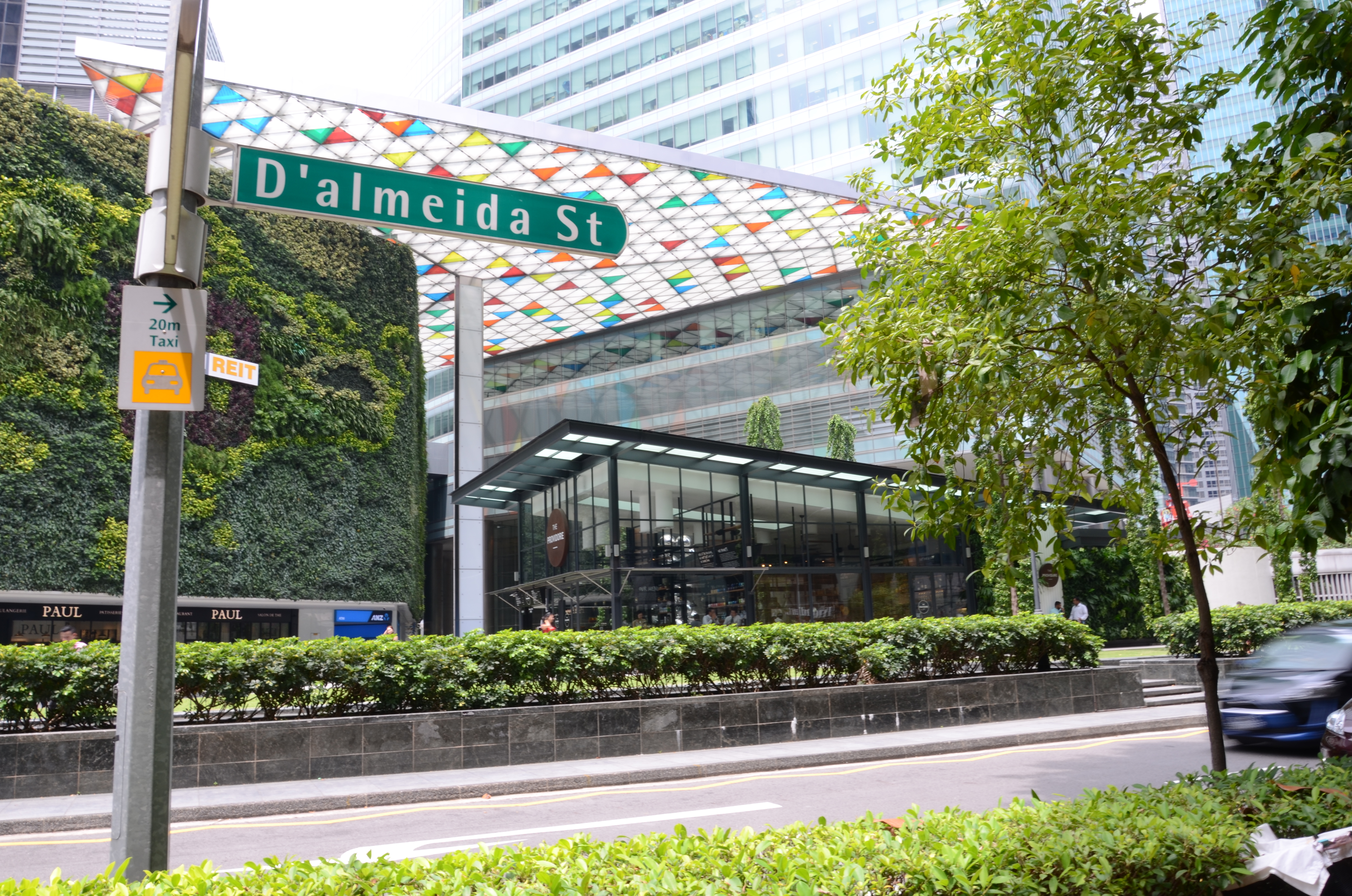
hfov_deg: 67.5
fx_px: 1012
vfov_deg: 47.7
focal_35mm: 27
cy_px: 448
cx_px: 676
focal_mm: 18
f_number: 14
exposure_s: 1/13
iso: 100
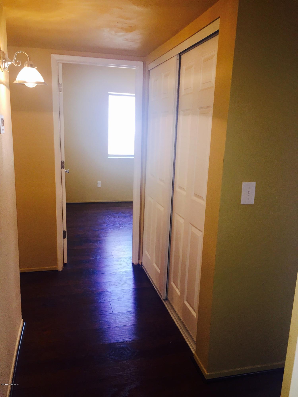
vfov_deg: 61.7
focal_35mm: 29
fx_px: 333
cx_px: 149
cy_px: 198
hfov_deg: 48.2
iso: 80
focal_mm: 4.15
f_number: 2.2
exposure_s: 1/30
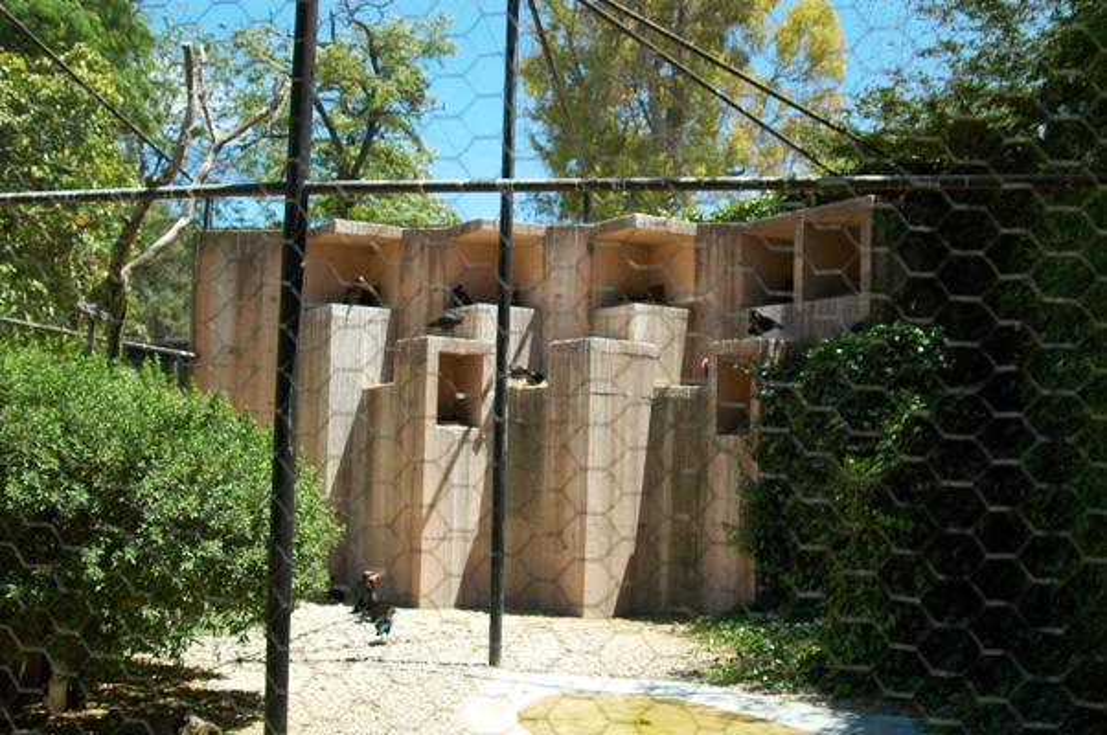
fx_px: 1290
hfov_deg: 46.4
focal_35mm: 42
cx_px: 554
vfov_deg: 31.8
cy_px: 368
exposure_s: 1/640
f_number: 5.6
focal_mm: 28
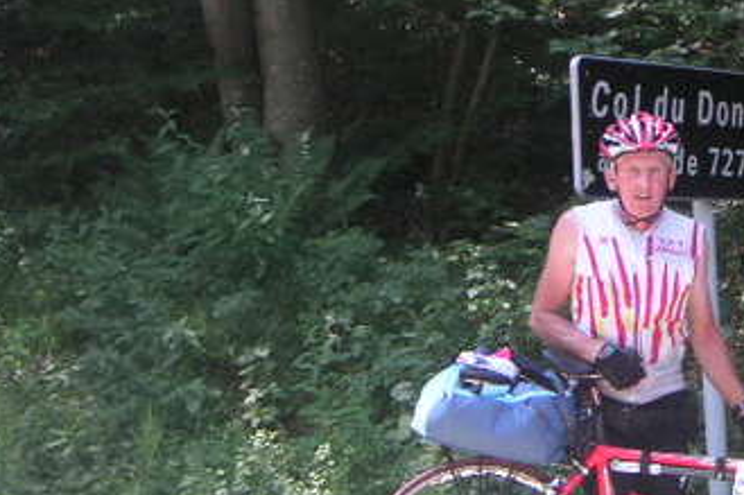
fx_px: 1880
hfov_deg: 21.9
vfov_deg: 15.0
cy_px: 303
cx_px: 667
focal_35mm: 91
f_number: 2.9
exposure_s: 1/60
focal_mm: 7.5
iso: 50
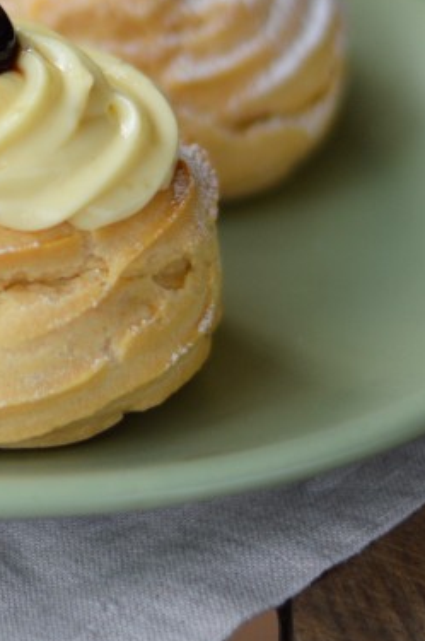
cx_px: -136
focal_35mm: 200
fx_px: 3551
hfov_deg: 6.8
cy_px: 174
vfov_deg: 10.3
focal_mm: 50
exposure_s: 1/250
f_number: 1.8
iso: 100
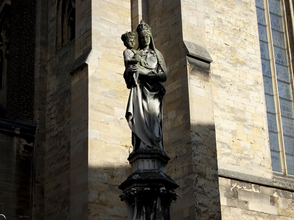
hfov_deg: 23.8
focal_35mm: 82
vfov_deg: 18.0
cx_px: 144
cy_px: 110
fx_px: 696
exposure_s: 1/800
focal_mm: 50
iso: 200
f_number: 5.6
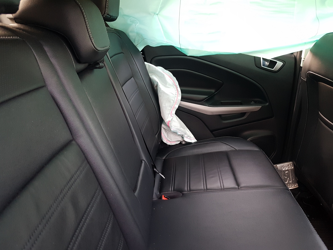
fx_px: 250
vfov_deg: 53.1
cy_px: 125
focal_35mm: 26
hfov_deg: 67.3
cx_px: 166
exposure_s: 1/25
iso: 160
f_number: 1.7
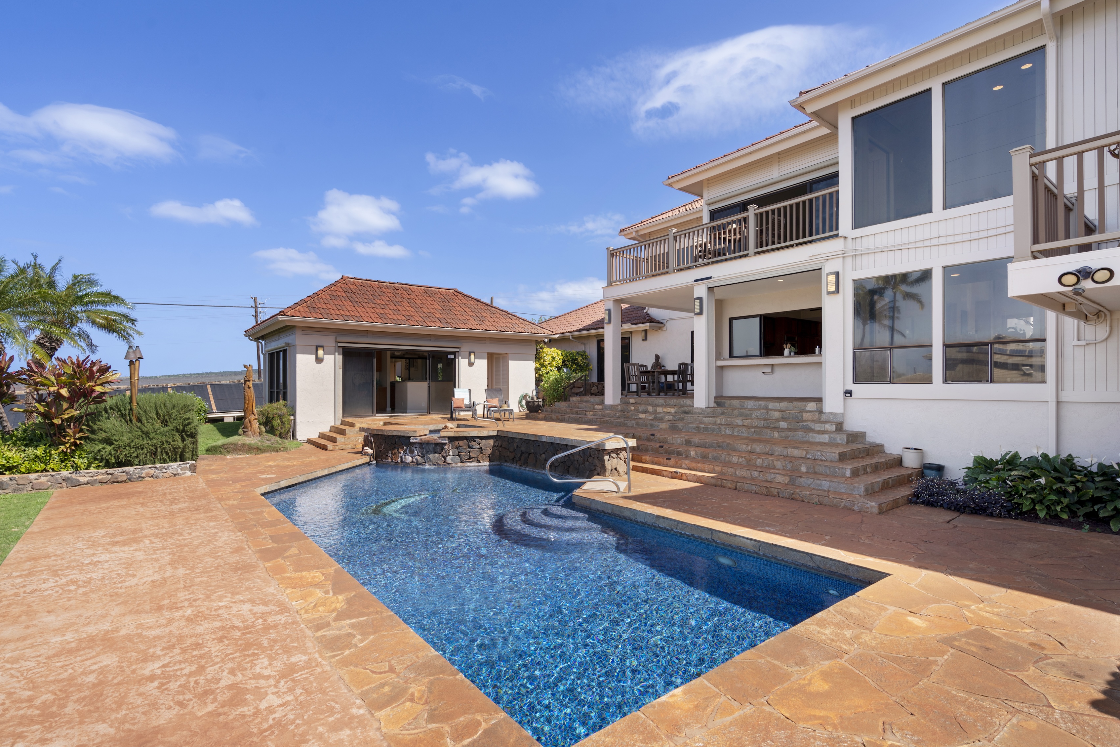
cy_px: 385
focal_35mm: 17
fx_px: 529
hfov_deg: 93.3
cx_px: 551
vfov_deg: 70.4
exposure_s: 1/200
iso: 100
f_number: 8
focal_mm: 16
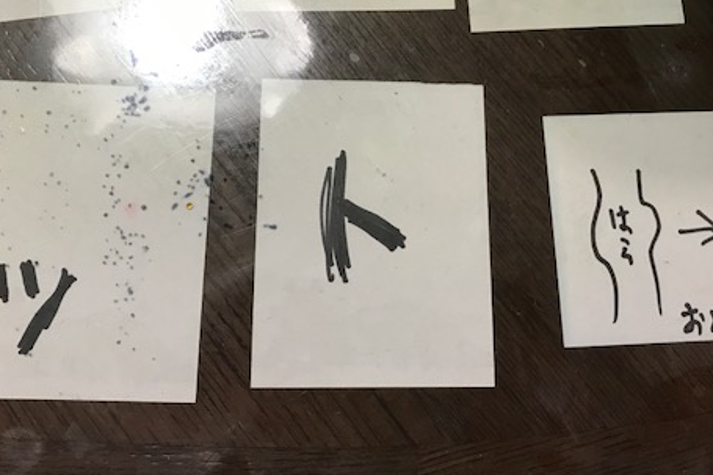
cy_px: 114
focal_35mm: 41
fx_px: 812
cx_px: 360
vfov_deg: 32.0
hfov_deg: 47.4
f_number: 1.8
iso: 40
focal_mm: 3.99
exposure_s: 1/15
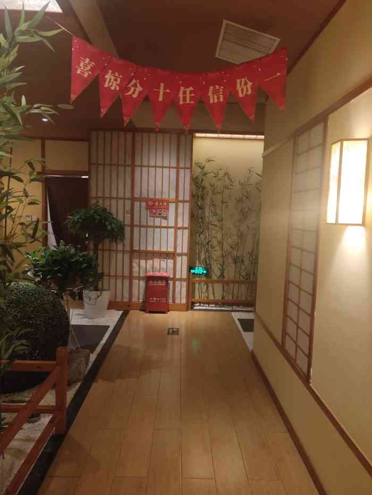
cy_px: 248
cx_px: 186
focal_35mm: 29
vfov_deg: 61.7
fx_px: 415
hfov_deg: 48.2
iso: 398
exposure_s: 1/40
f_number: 1.8
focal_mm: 4.27
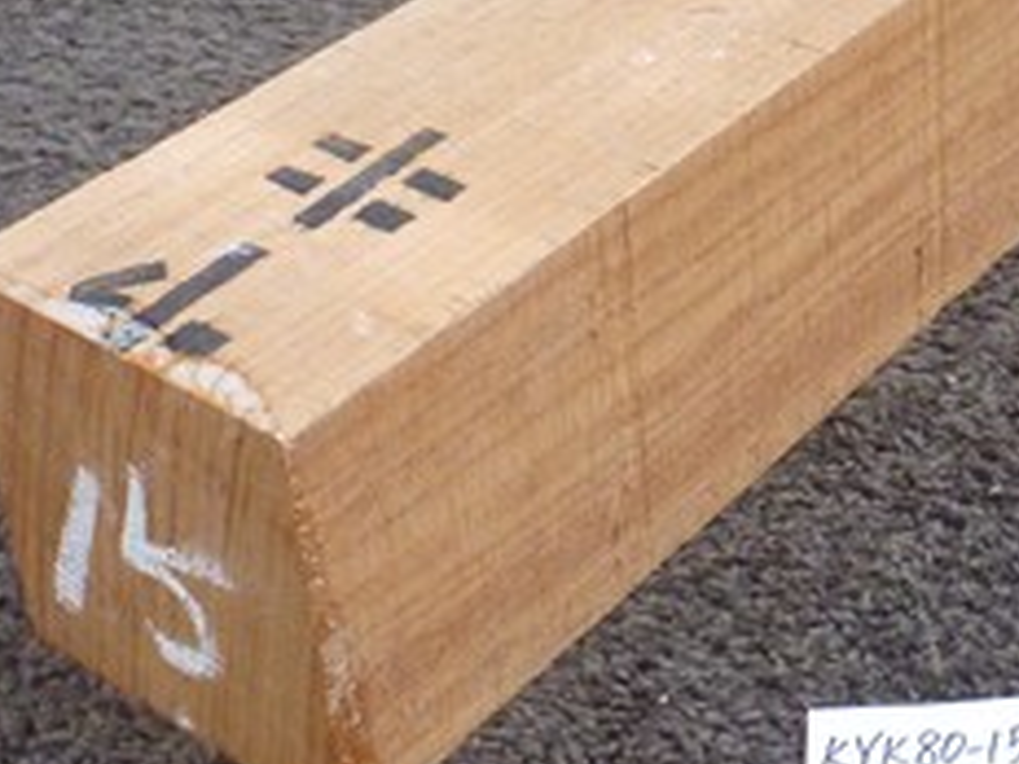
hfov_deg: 23.6
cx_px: 962
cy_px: -79
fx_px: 2355
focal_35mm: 80
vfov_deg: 17.8
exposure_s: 1/200
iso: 400
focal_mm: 5.2
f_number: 3.4
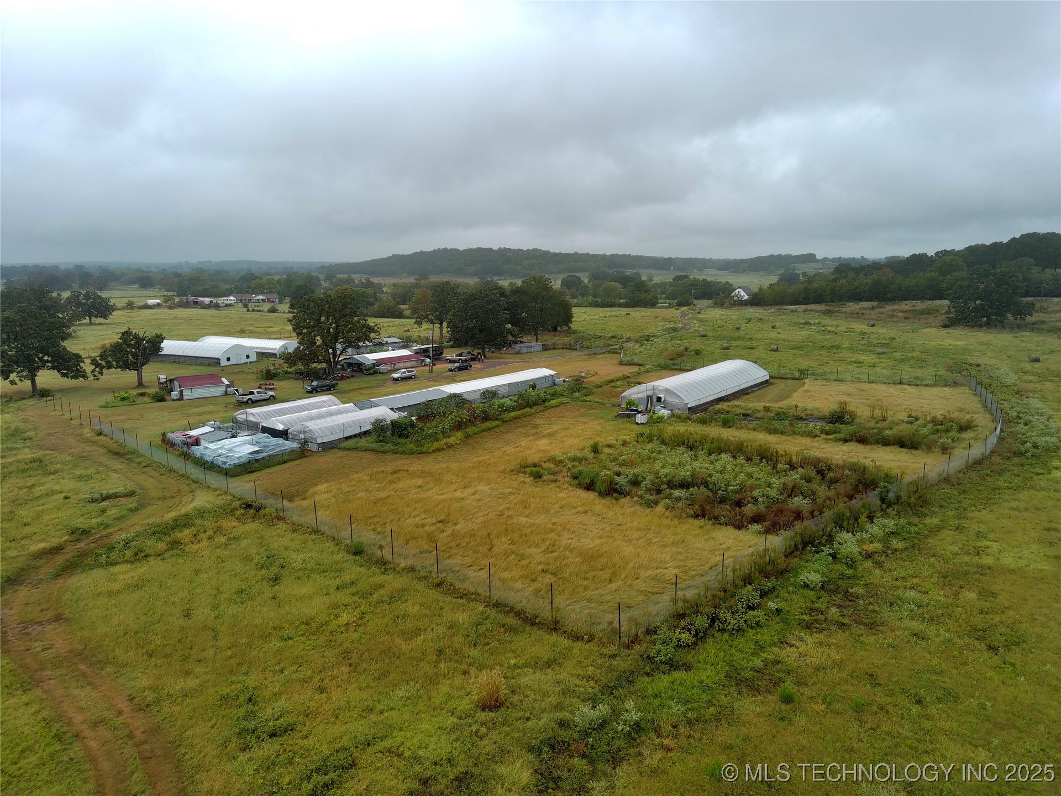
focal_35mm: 23
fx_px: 705
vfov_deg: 58.9
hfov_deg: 73.9
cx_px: 530
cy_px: 398
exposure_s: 1/705
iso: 100
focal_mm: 6.67
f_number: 1.9
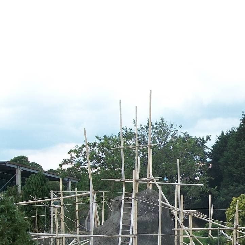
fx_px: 504
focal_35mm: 63
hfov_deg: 26.9
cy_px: 182
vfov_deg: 27.0
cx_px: 190
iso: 80
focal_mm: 5.7
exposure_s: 1/500
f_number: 2.9
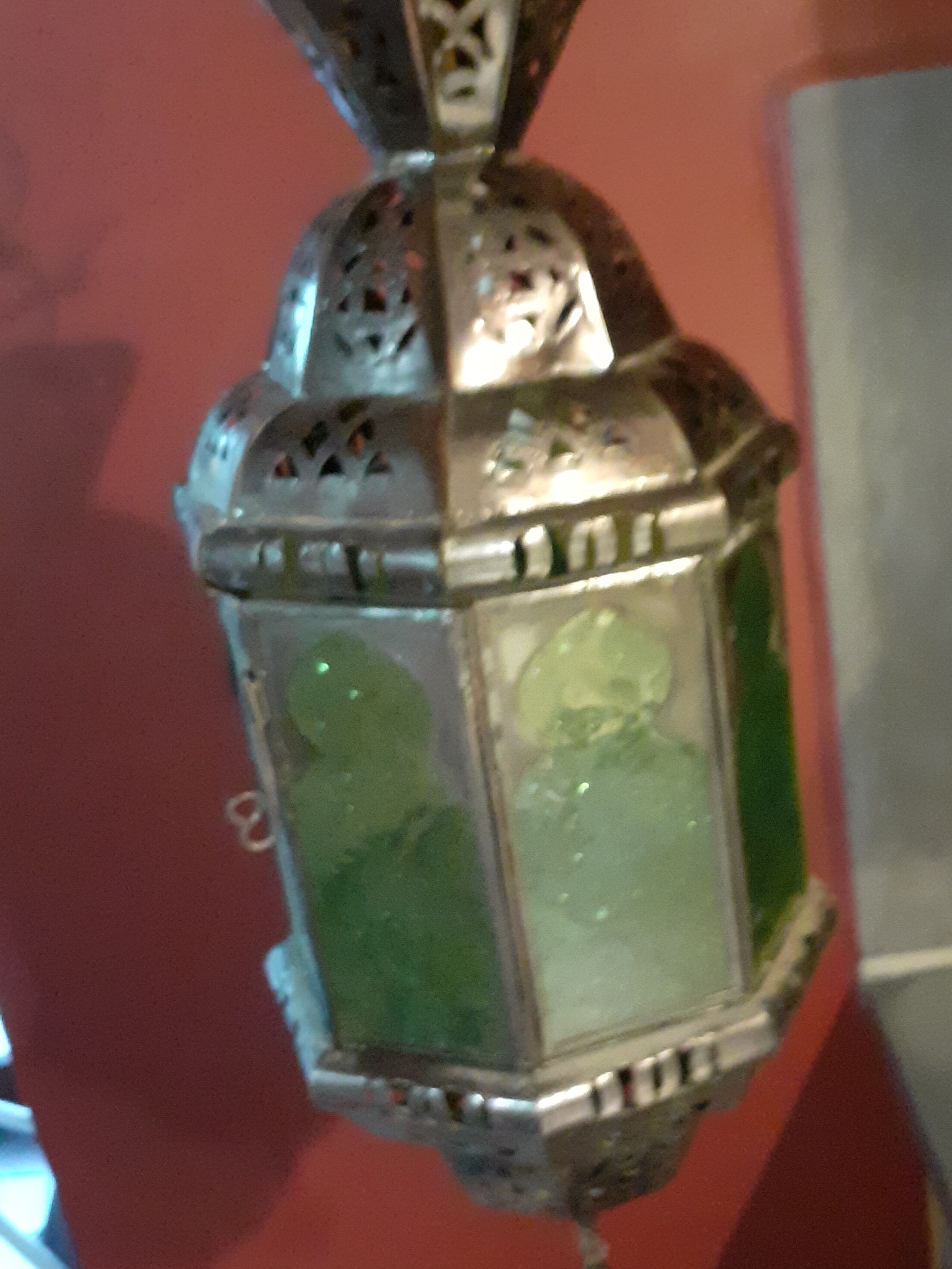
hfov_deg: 37.4
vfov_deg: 49.0
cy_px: 629
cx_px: 627
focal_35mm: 38
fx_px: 1393
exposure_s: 1/20
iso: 800
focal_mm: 3.6
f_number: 1.9
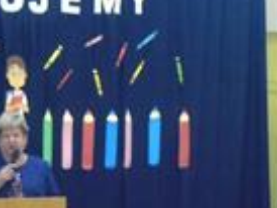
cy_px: 417
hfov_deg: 8.9
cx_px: 5
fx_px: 1762
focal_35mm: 220
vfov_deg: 6.6
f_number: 4.1
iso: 400
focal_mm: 8.2
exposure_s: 1/8
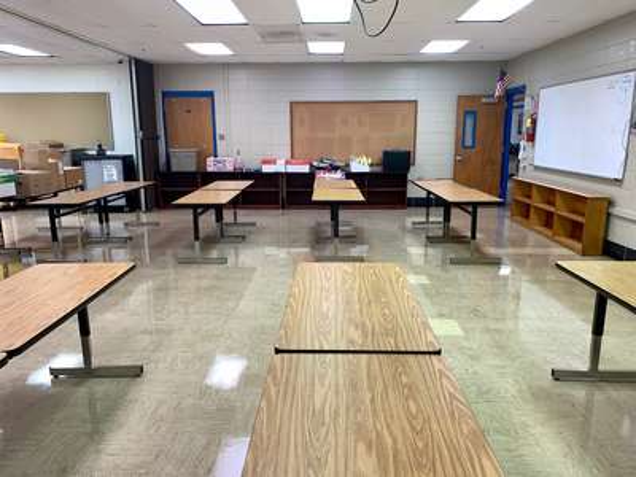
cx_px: 318
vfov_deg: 53.1
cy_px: 238
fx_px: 478
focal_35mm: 26
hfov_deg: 67.3
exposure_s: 1/60
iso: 64
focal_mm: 4.25
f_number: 1.8
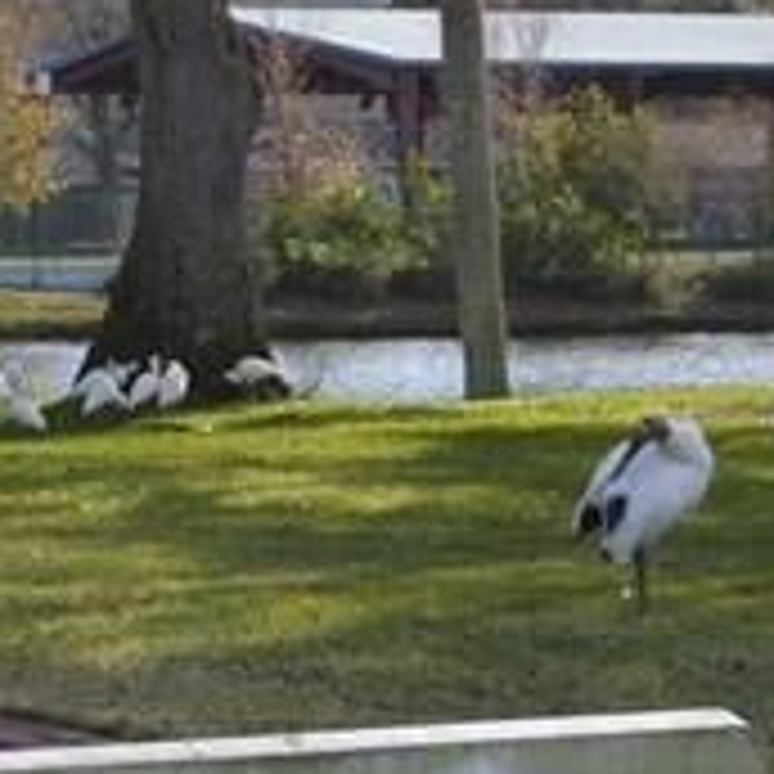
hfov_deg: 9.8
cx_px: -724
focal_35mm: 166
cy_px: 392
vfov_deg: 10.5
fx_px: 4199
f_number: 7.1
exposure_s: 1/200
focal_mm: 28
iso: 100
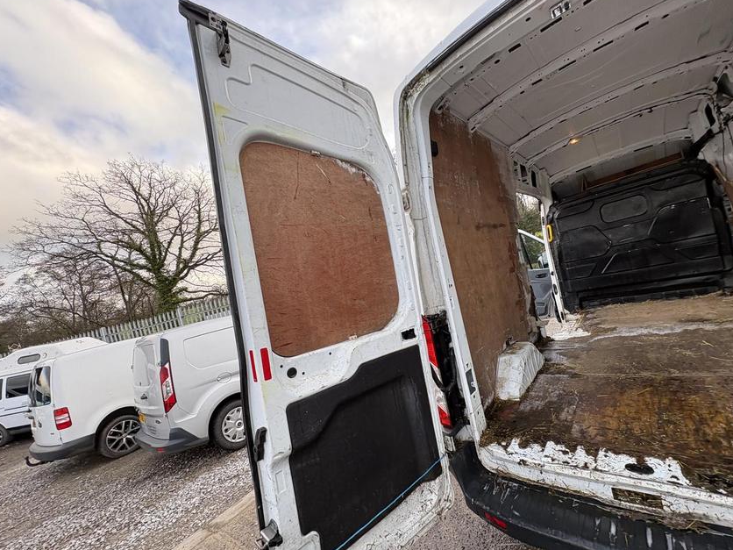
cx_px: 387
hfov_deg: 98.1
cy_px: 285
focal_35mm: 15
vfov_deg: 81.7
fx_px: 318
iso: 40
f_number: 2.2
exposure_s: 1/99
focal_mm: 2.22
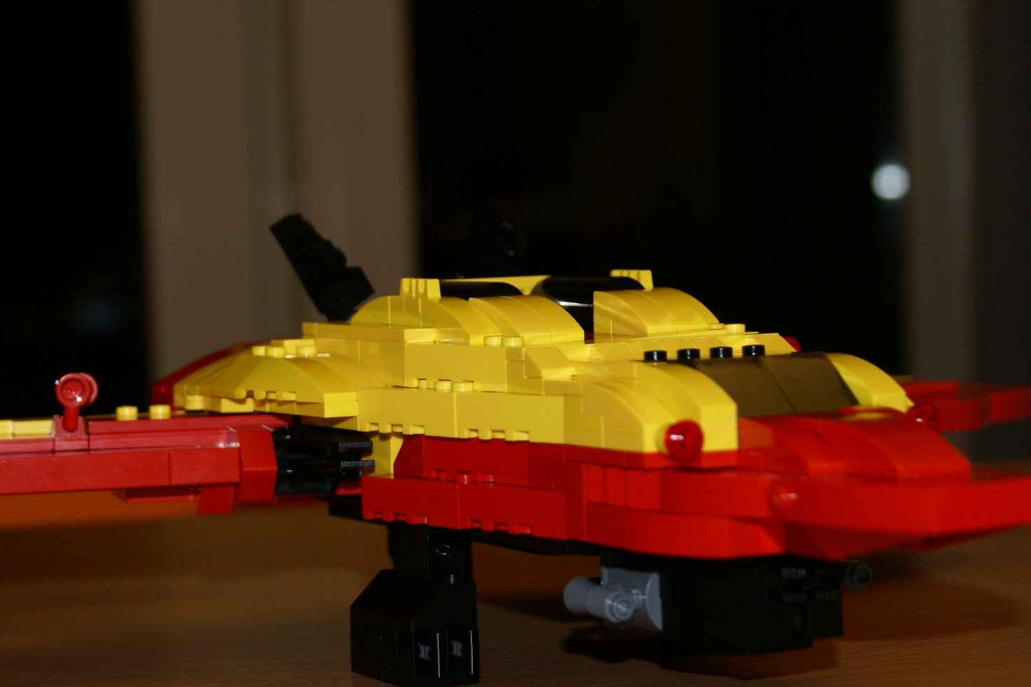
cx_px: 466
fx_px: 2539
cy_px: 410
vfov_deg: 15.4
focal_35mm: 89
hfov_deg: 22.9
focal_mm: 45
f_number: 5.6
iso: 400
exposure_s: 1/80
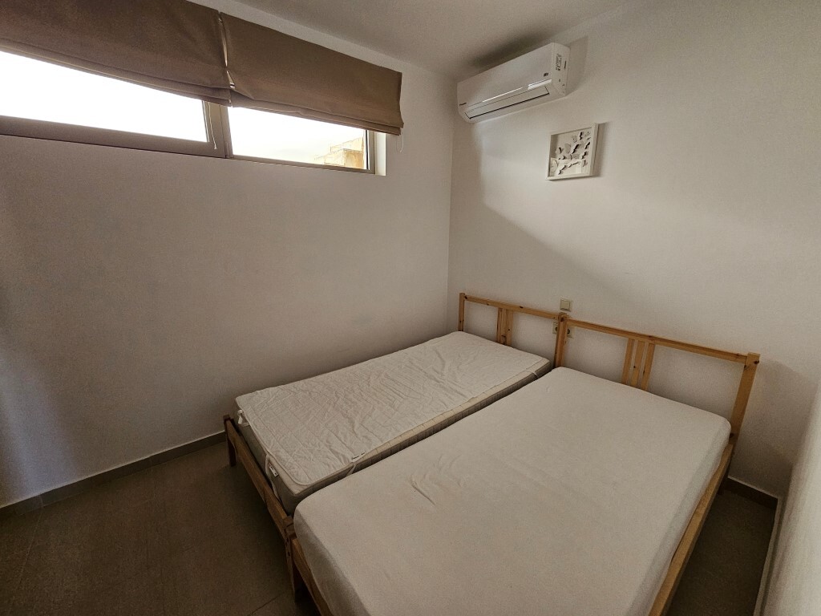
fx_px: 308
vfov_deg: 89.9
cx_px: 410
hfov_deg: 106.2
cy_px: 308
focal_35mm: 13
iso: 400
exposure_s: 1/100
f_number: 2.2
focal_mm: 2.2
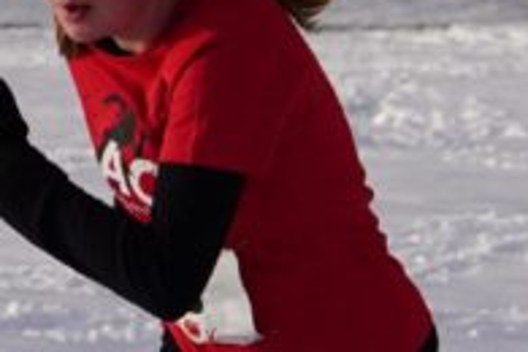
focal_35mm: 187
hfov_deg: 10.9
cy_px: 315
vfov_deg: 7.3
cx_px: -11
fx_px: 2742
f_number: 5.6
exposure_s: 1/833
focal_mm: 50
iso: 100
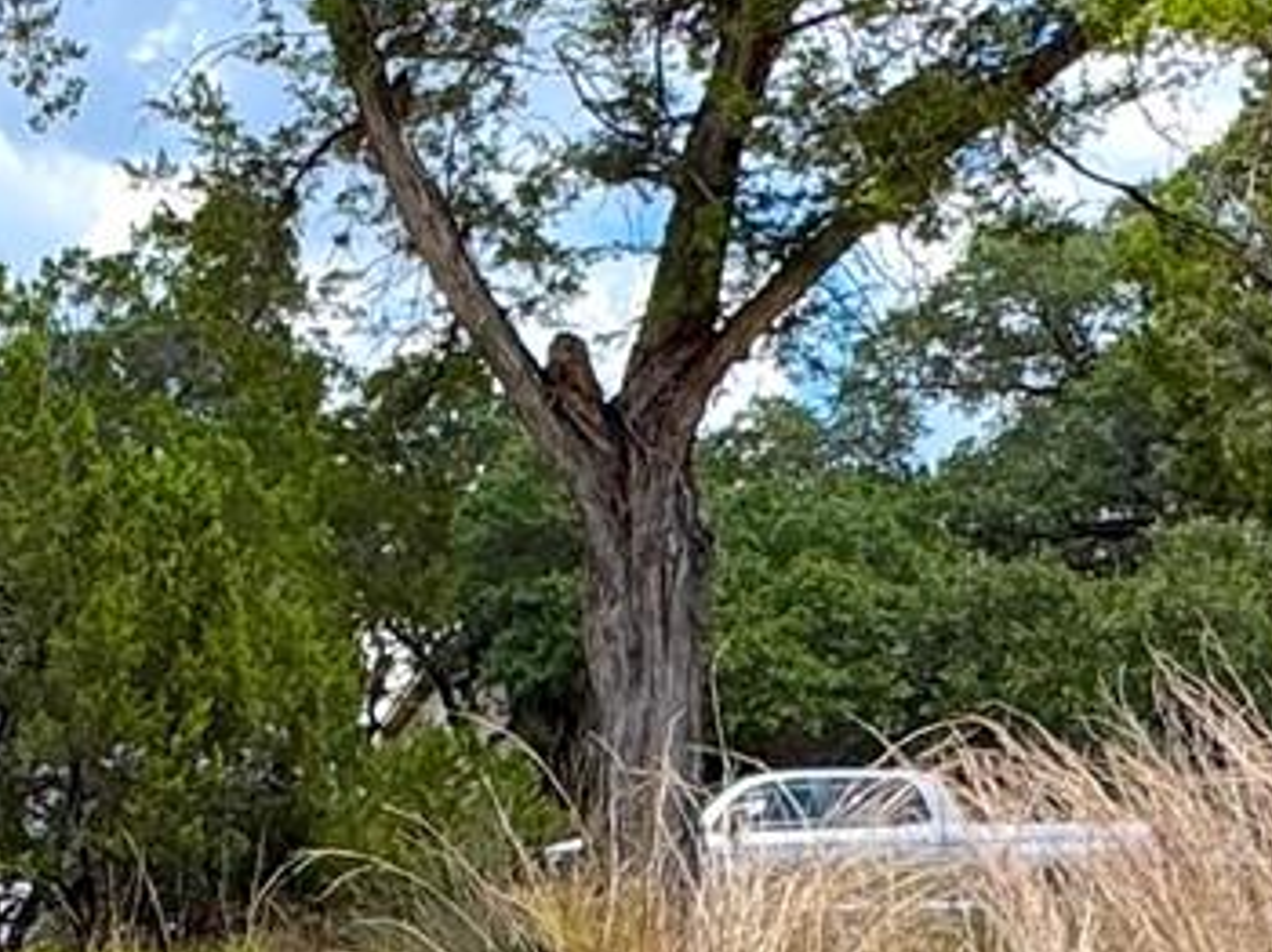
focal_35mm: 82
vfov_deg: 17.8
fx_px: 3011
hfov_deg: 21.6
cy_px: 785
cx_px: -360
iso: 50
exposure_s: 1/2273
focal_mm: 2.22
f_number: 2.2
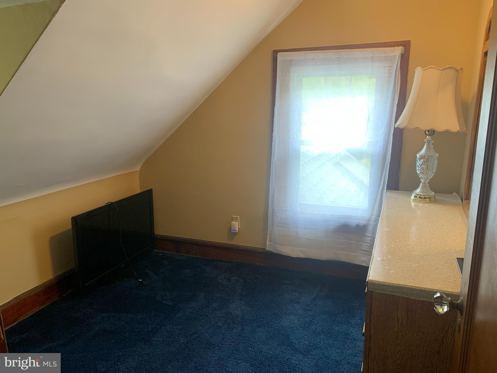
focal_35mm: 26
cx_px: 248
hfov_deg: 67.3
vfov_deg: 53.1
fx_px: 373
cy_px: 186
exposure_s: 1/60
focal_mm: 4.25
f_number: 1.8
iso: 80
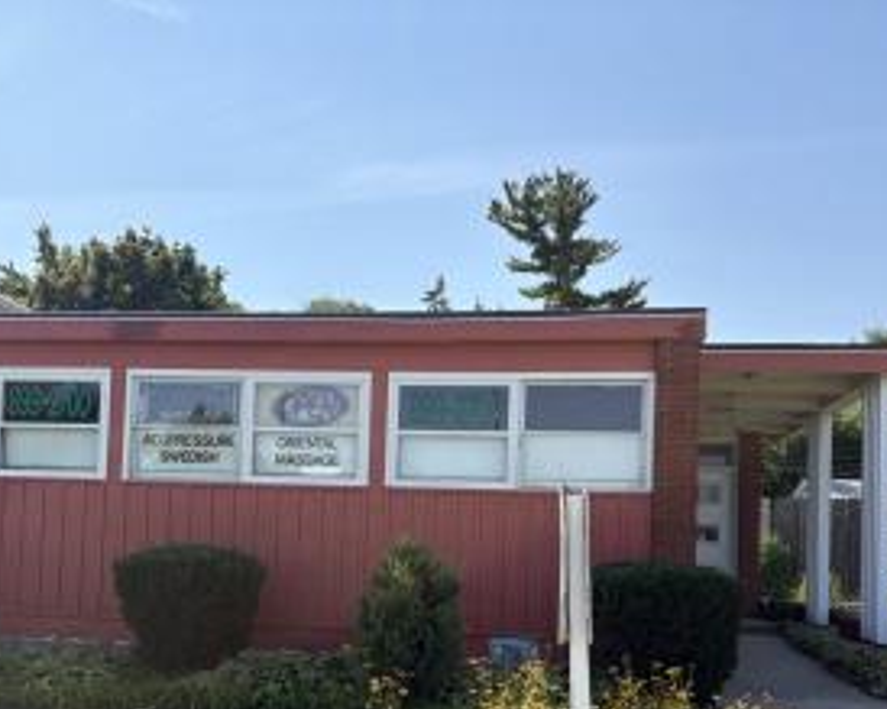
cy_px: 482
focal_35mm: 37
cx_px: 388
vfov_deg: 39.6
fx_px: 971
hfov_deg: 49.0
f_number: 1.6
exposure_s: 1/2747
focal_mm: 5.96
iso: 64
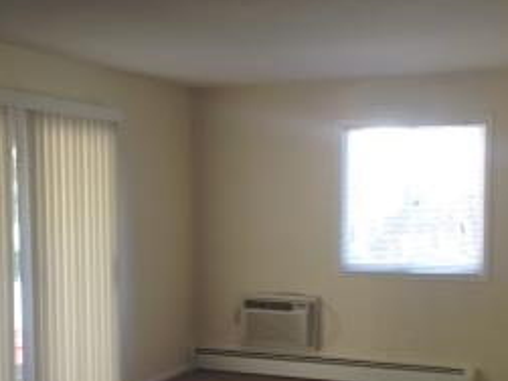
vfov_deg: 24.6
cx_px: 273
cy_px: 265
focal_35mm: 59
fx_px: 865
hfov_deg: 32.7
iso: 50
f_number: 2.4
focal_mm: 4.12
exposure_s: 1/20
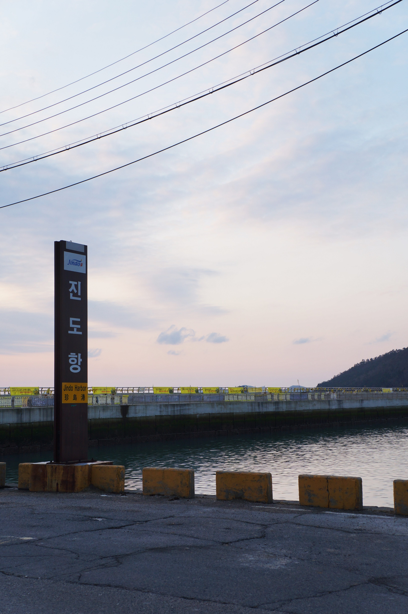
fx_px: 818
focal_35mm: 48
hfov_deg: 28.0
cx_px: 204
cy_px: 307
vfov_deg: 41.2
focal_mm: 32
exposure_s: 1/160
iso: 200
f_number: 6.3
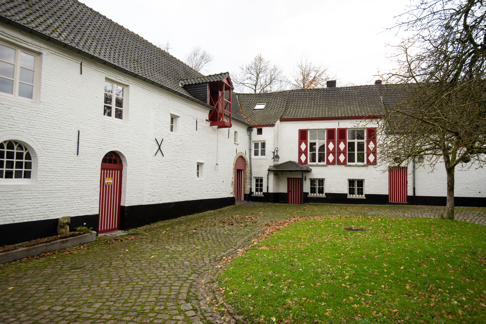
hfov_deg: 78.6
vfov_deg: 57.3
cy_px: 162
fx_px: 297
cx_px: 243
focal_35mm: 22
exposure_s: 1/125
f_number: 4
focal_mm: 22
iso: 200
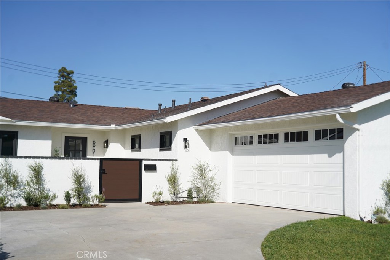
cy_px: 130
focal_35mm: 43
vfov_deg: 31.2
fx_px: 466
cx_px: 195
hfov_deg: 45.4
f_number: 4
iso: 200
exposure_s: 1/2500
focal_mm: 43
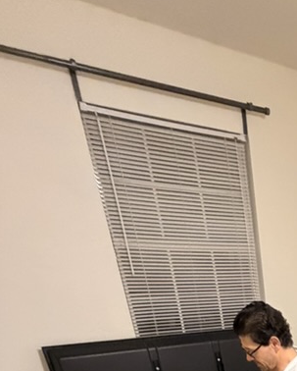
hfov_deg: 32.0
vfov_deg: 35.9
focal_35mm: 37
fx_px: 406
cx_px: 372
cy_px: 464
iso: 640
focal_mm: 2.22
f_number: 2.2
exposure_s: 1/60
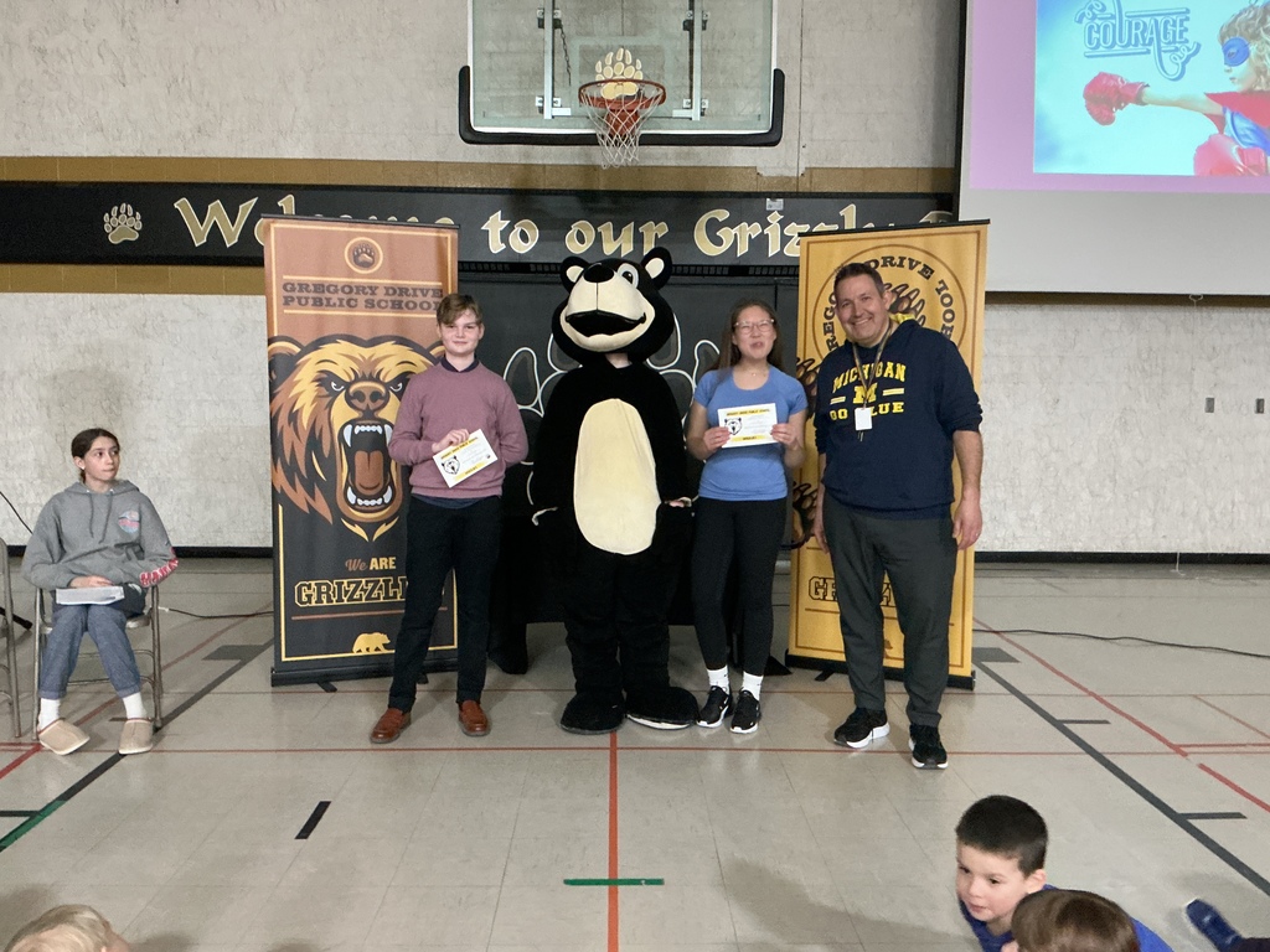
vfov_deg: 48.2
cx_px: 635
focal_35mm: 29
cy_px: 476
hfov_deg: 61.7
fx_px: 1064
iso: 500
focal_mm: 3
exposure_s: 1/30
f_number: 1.8
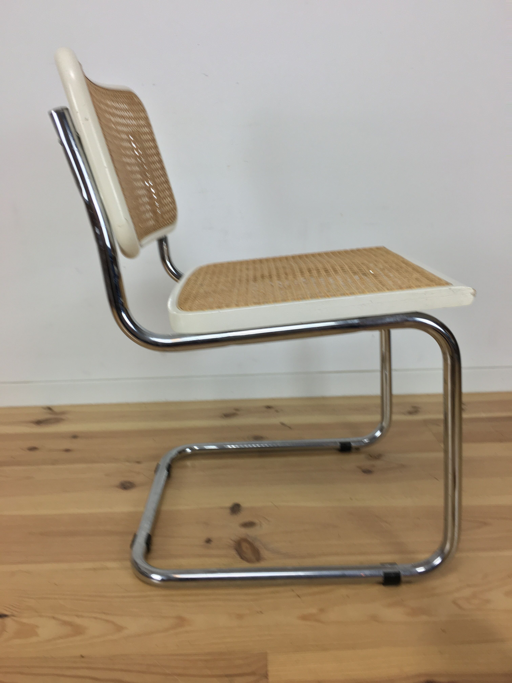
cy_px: 342
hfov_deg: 48.2
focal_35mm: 29
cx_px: 256
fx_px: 572
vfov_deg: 61.7
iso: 32
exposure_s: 1/33
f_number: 2.2
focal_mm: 4.15
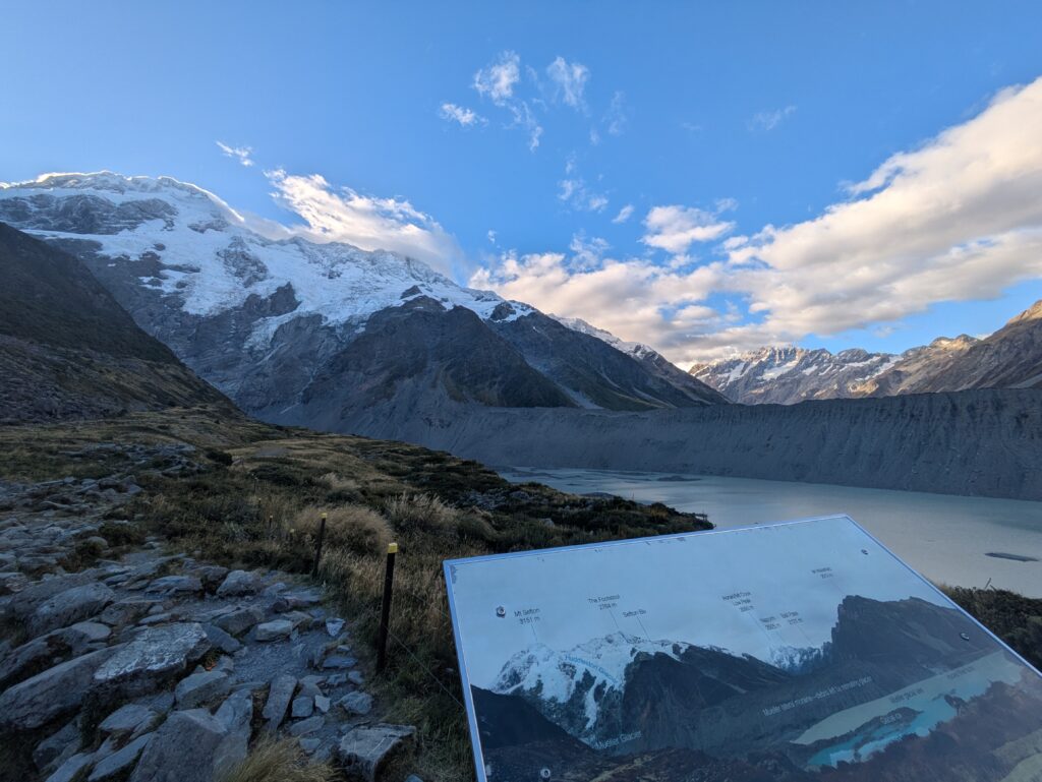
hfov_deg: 102.0
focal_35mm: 14
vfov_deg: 85.7
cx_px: 521
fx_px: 422
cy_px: 391
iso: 49
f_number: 2.2
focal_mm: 1.83
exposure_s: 1/796
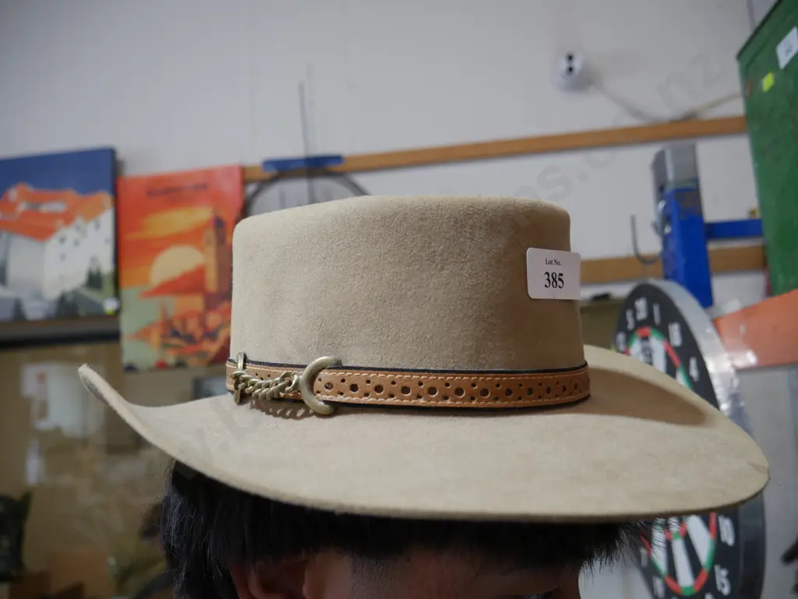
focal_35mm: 28
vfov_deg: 49.8
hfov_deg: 63.4
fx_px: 646
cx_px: 399
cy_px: 300
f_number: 3.5
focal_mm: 14
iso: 320
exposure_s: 1/60
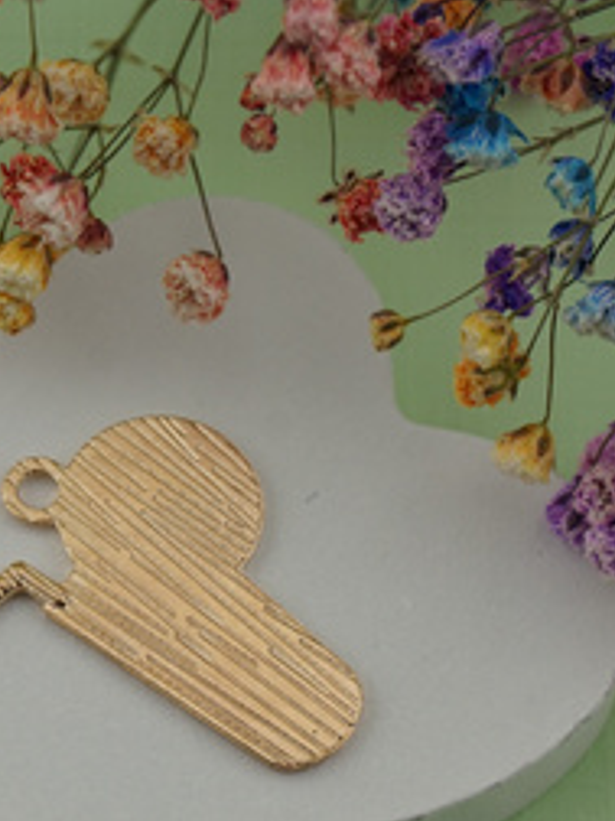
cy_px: 482
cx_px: 342
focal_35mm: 98
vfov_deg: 20.0
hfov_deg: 15.1
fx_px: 2321
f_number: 9
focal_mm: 38
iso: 100
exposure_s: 1/125
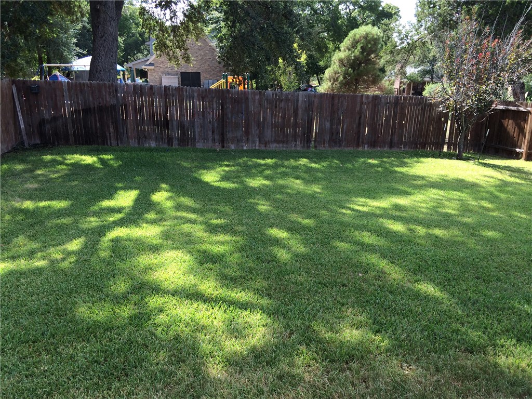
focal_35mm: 30
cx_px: 266
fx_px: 461
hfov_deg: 60.0
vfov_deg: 46.8
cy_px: 200
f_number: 2.2
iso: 32
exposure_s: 1/348
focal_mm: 4.12
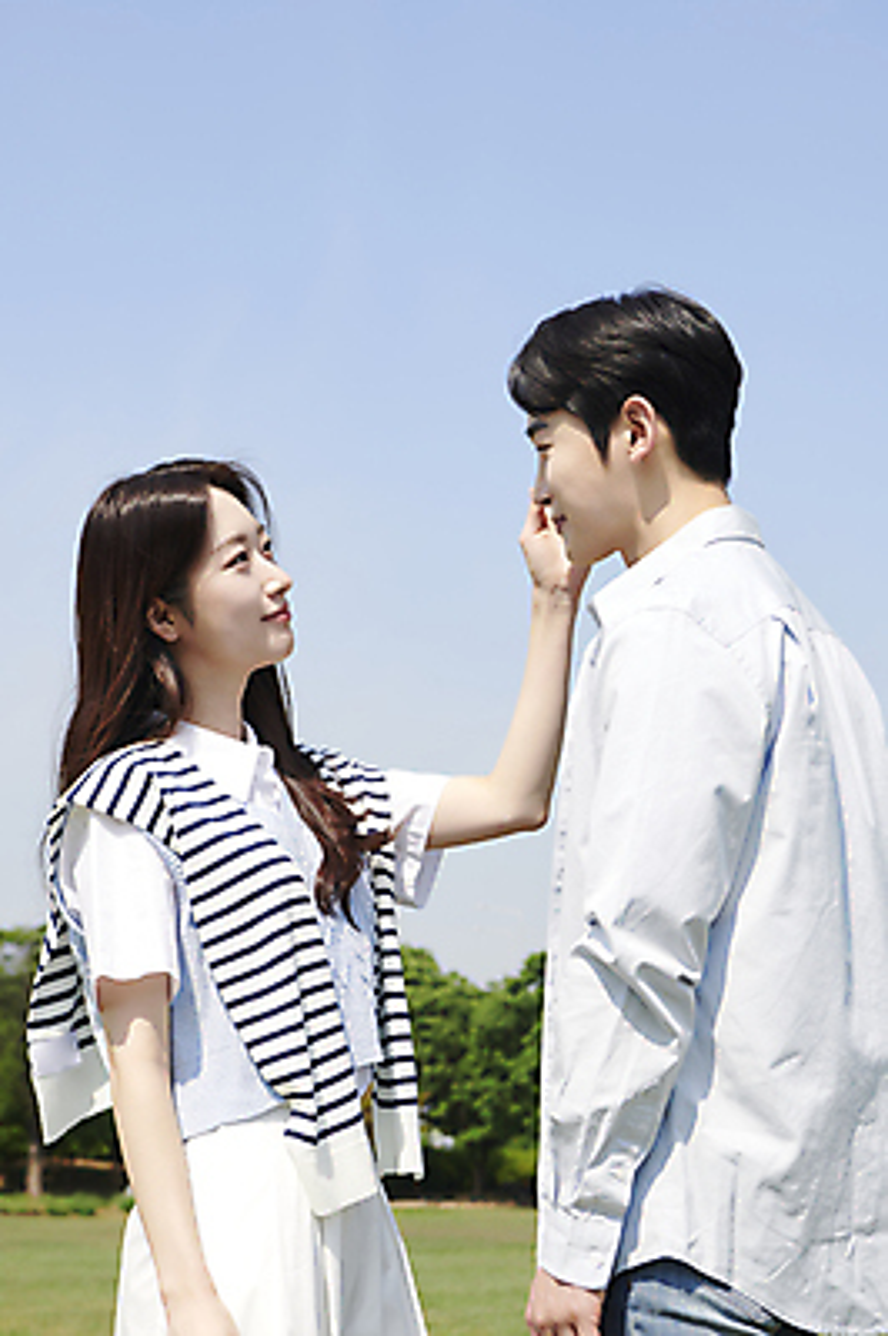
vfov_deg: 32.4
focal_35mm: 62
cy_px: 668
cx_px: 444
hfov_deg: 21.9
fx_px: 2298
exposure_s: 1/320
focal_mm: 52
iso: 100
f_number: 6.3
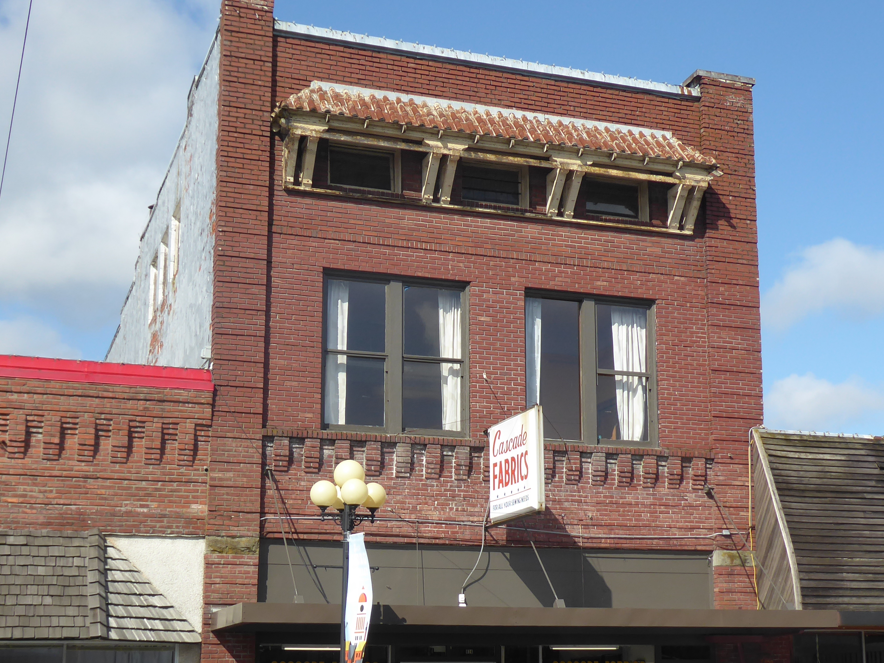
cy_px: 441
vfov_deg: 25.5
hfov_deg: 33.7
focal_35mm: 57
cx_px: 510
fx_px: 1456
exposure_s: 1/640
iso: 80
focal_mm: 6.7
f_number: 3.7
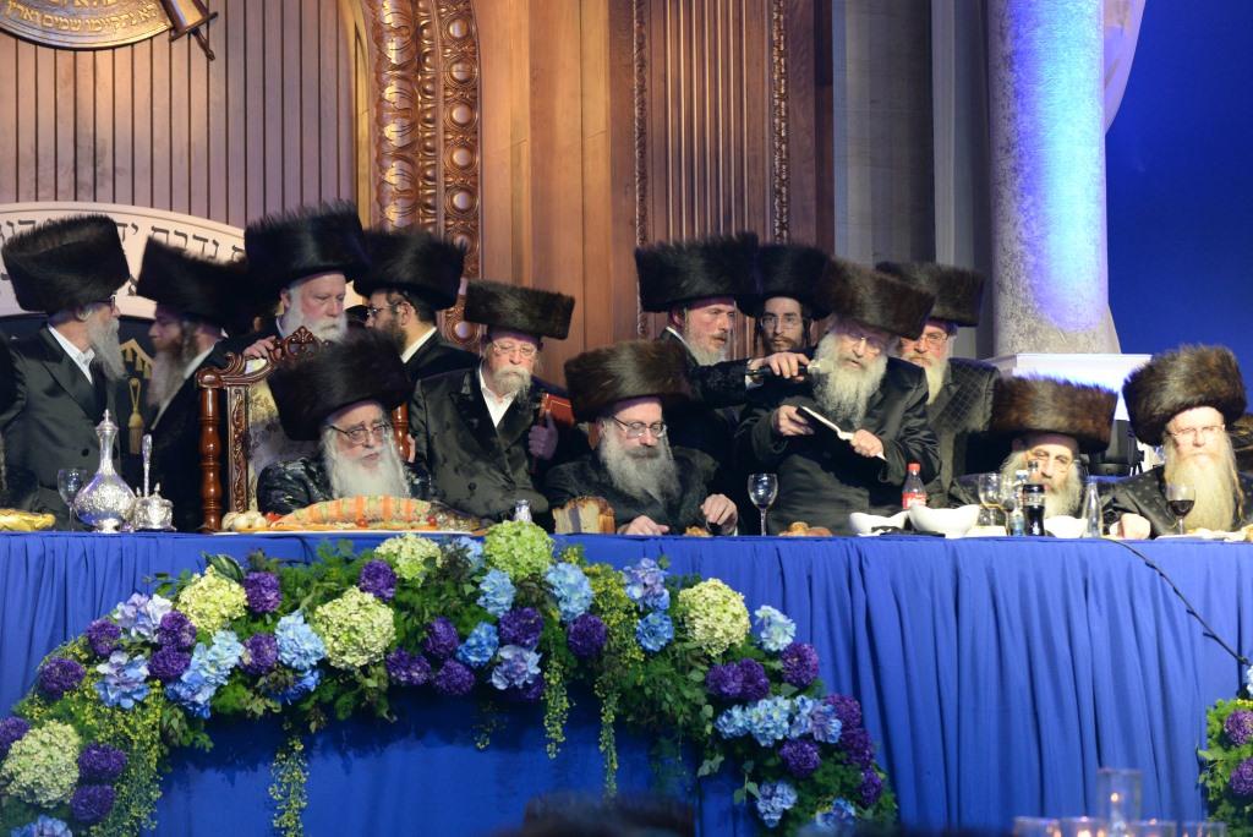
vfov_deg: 11.4
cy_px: 418
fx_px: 4179
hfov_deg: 17.1
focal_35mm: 120
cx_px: 626
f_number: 5
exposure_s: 1/80
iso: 3200
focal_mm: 120
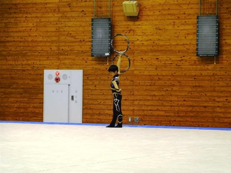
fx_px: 934
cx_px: 116
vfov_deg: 10.6
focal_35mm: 140
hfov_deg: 14.1
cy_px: 86
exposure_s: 1/25
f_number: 5.1
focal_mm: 25
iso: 800
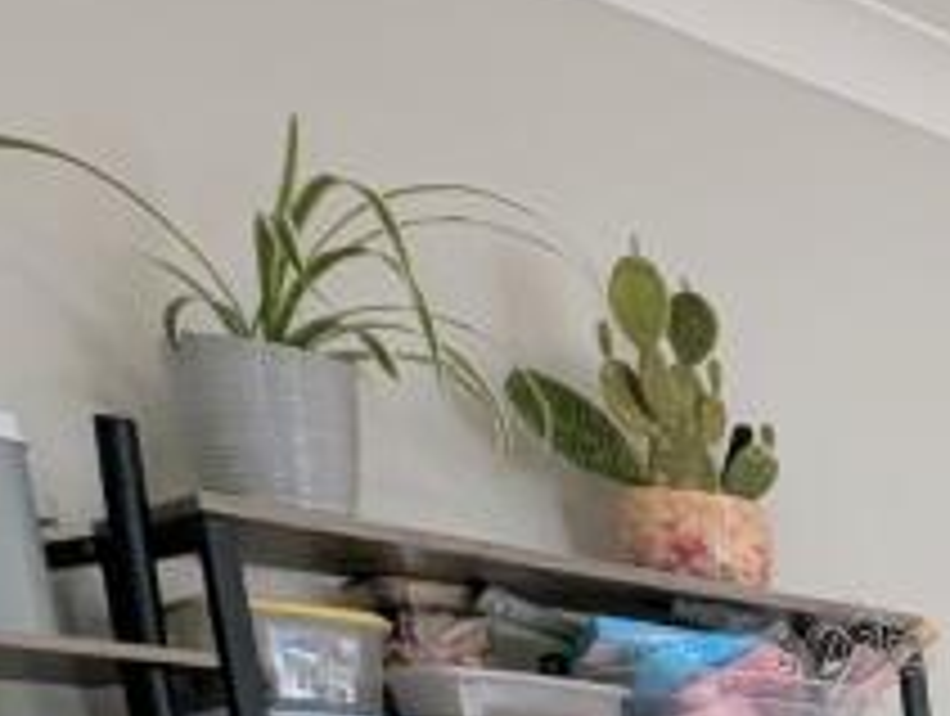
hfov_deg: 16.5
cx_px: 2148
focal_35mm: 63
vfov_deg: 17.9
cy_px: 1344
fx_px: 1732
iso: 42
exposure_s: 1/101
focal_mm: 1.95
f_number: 2.2
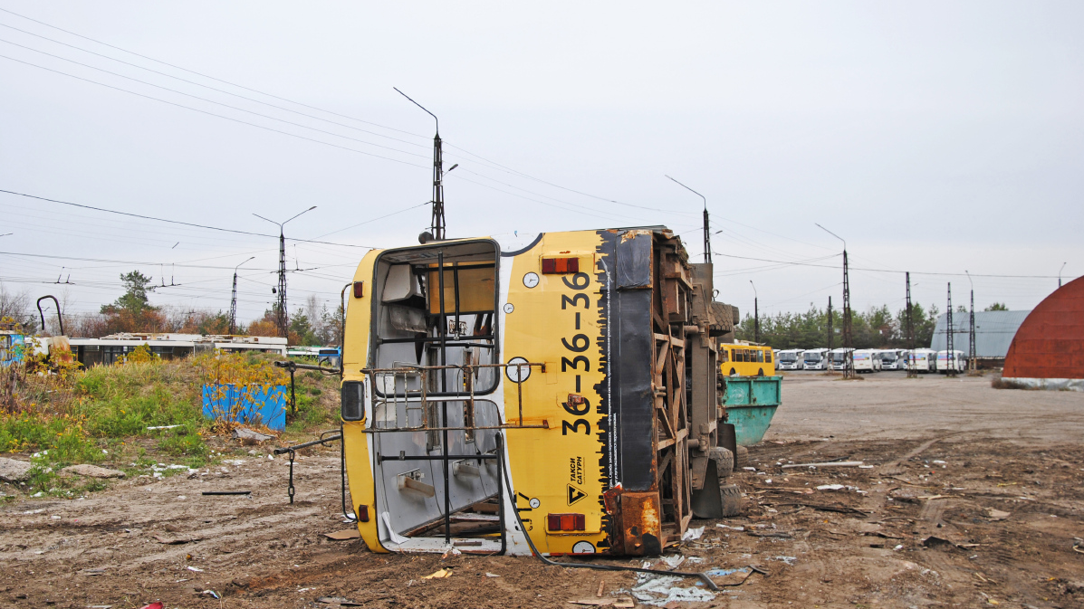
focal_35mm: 41
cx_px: 542
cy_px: 317
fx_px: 1178
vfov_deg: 29.0
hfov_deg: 49.4
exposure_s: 1/125
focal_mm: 26
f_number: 5.6
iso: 100
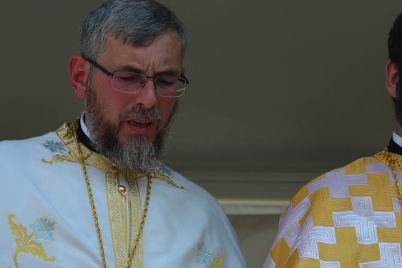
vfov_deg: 6.5
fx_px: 2368
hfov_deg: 9.6
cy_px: 170
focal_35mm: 212
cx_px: 393
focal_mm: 62
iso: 100
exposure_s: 1/400
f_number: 4.5
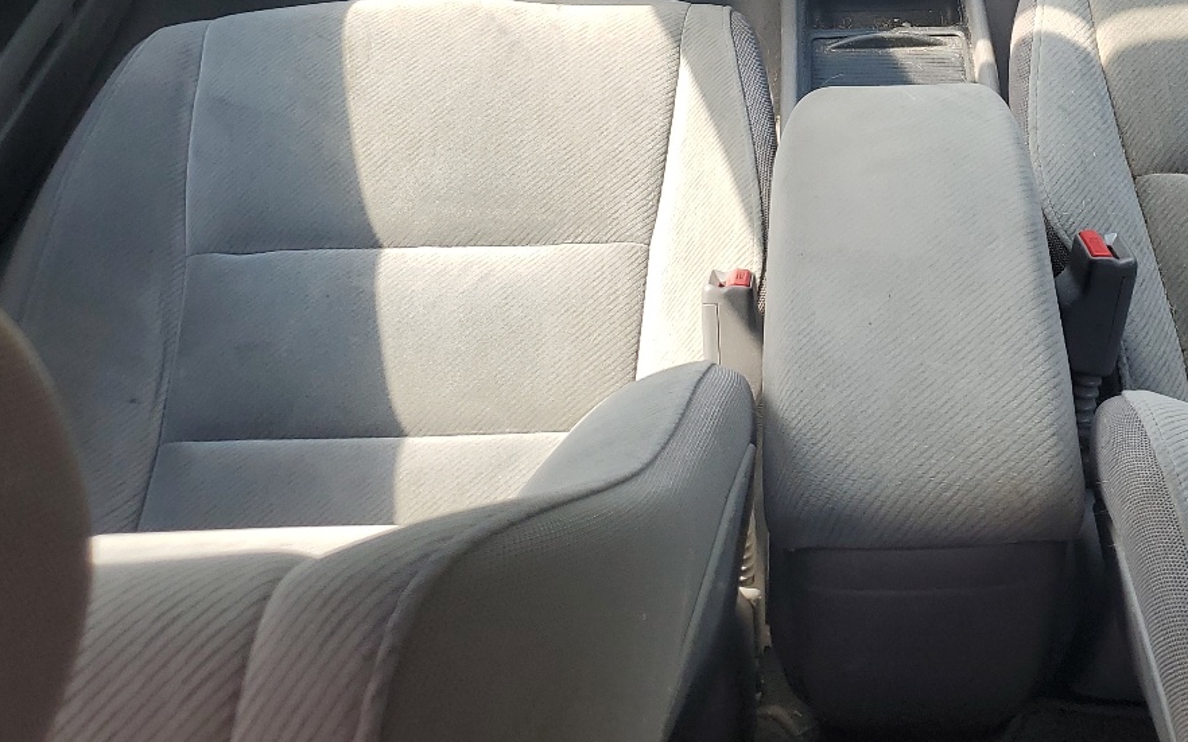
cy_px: -16
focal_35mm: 50
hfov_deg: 39.3
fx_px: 1619
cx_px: 881
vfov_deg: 24.5
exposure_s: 1/333
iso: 50
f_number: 1.5
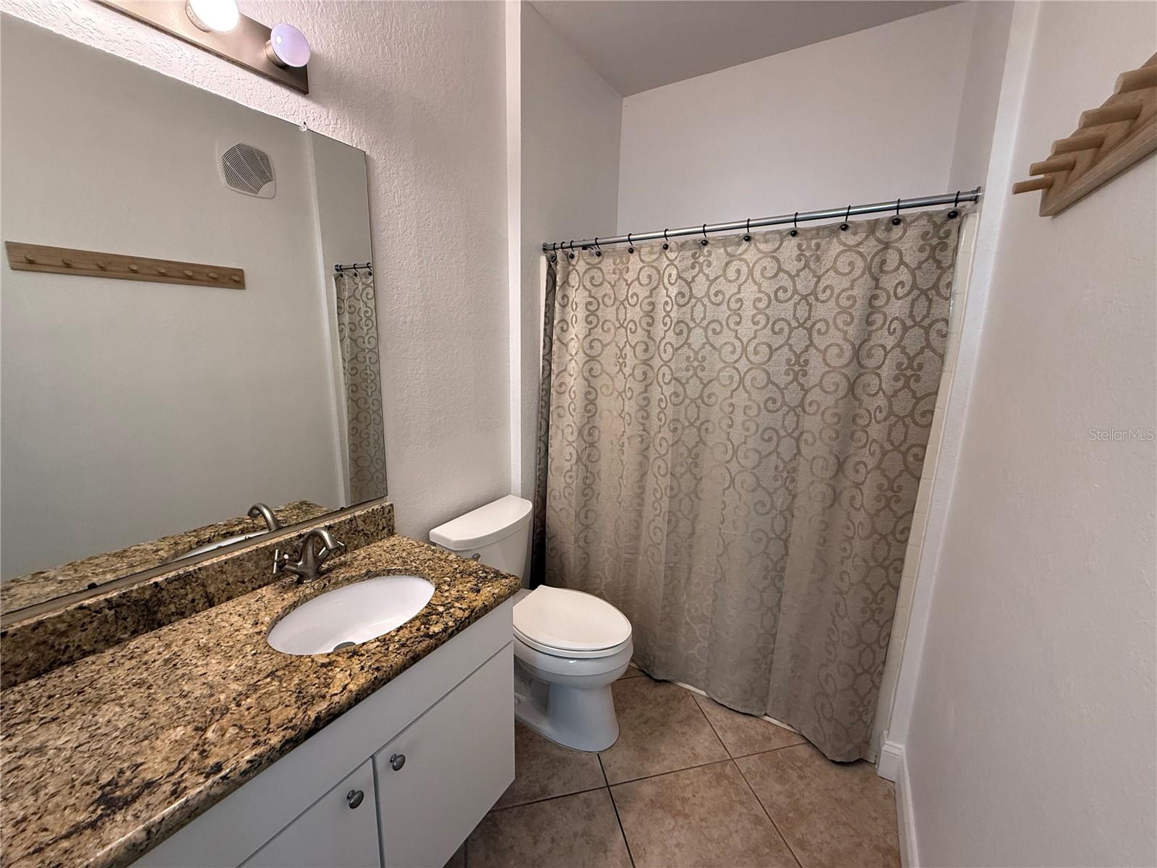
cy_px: 434
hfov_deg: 102.1
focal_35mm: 14
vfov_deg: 85.7
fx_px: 468
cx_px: 578
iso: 200
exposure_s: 1/60
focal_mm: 2.22
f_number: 2.2
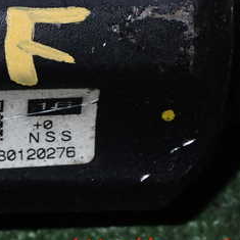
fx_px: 1255
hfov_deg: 10.8
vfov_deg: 10.9
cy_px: 32
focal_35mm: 160
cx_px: -2
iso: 320
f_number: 11
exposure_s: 1/60
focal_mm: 12.73
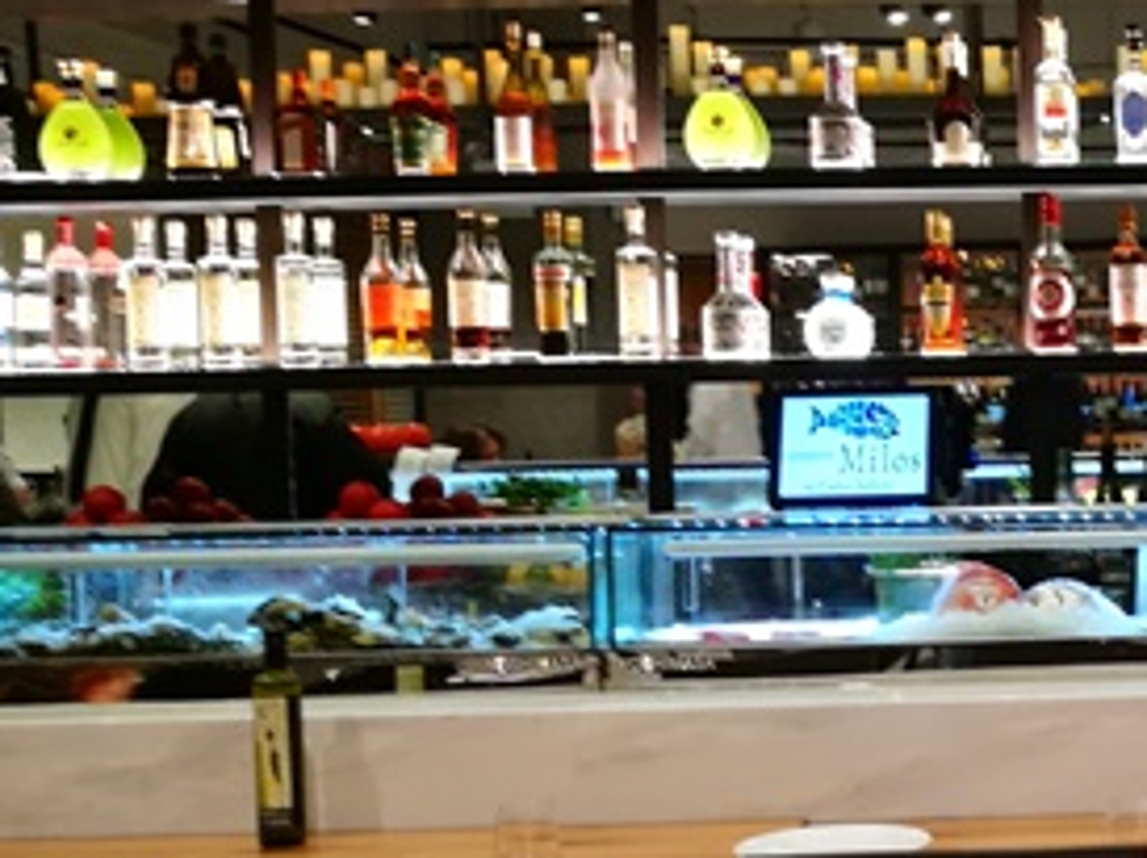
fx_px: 2351
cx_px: 1268
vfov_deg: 20.7
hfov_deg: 25.4
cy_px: 502
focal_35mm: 71
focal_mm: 4.5
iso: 320
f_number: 2.2
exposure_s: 1/30
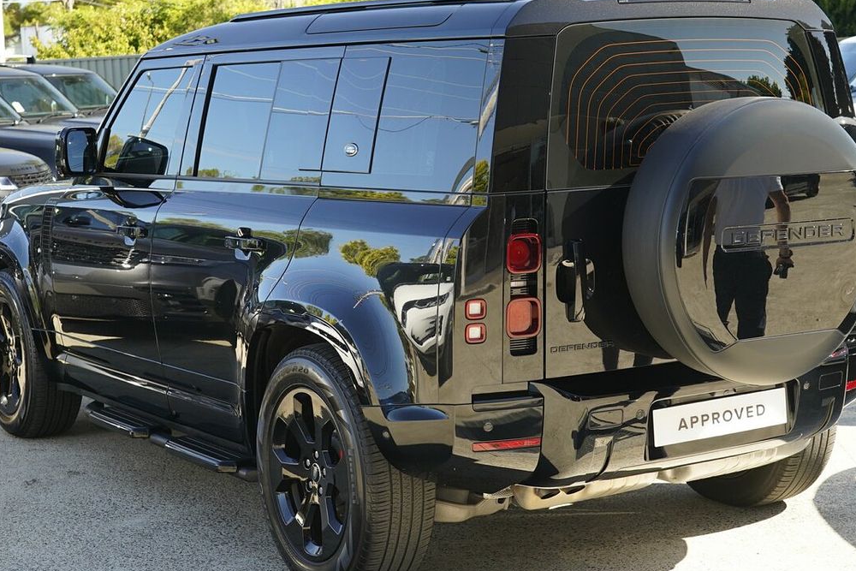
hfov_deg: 36.9
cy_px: 294
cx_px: 428
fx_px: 1284
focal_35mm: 54
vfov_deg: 25.1
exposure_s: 1/250
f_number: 5.6
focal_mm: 45
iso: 800
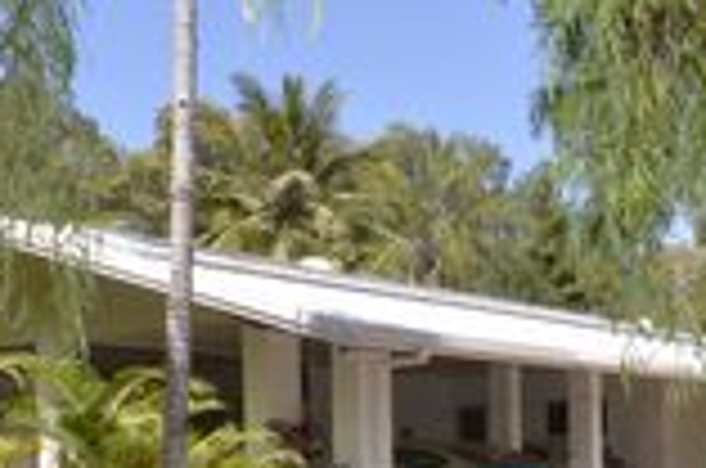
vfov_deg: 25.1
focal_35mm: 52
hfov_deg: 32.7
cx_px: 814
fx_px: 1013
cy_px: 439
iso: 1600
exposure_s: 1/250
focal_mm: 11.5
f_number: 25
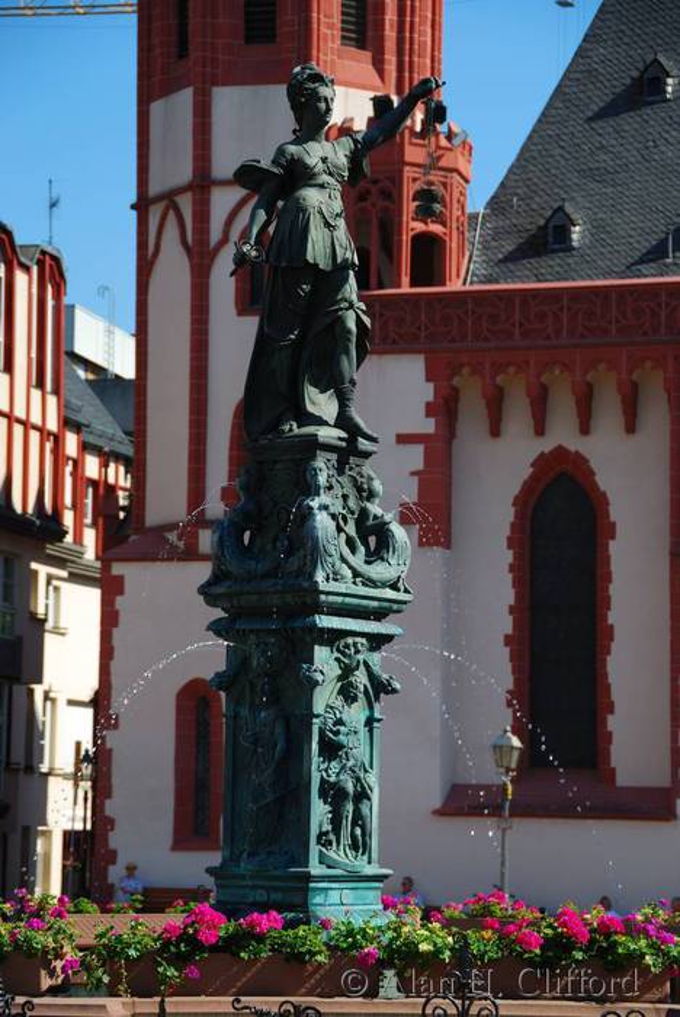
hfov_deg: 13.1
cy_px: 508
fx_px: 2969
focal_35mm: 105
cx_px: 340
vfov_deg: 19.4
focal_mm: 70
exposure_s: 1/400
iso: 100
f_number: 5.6
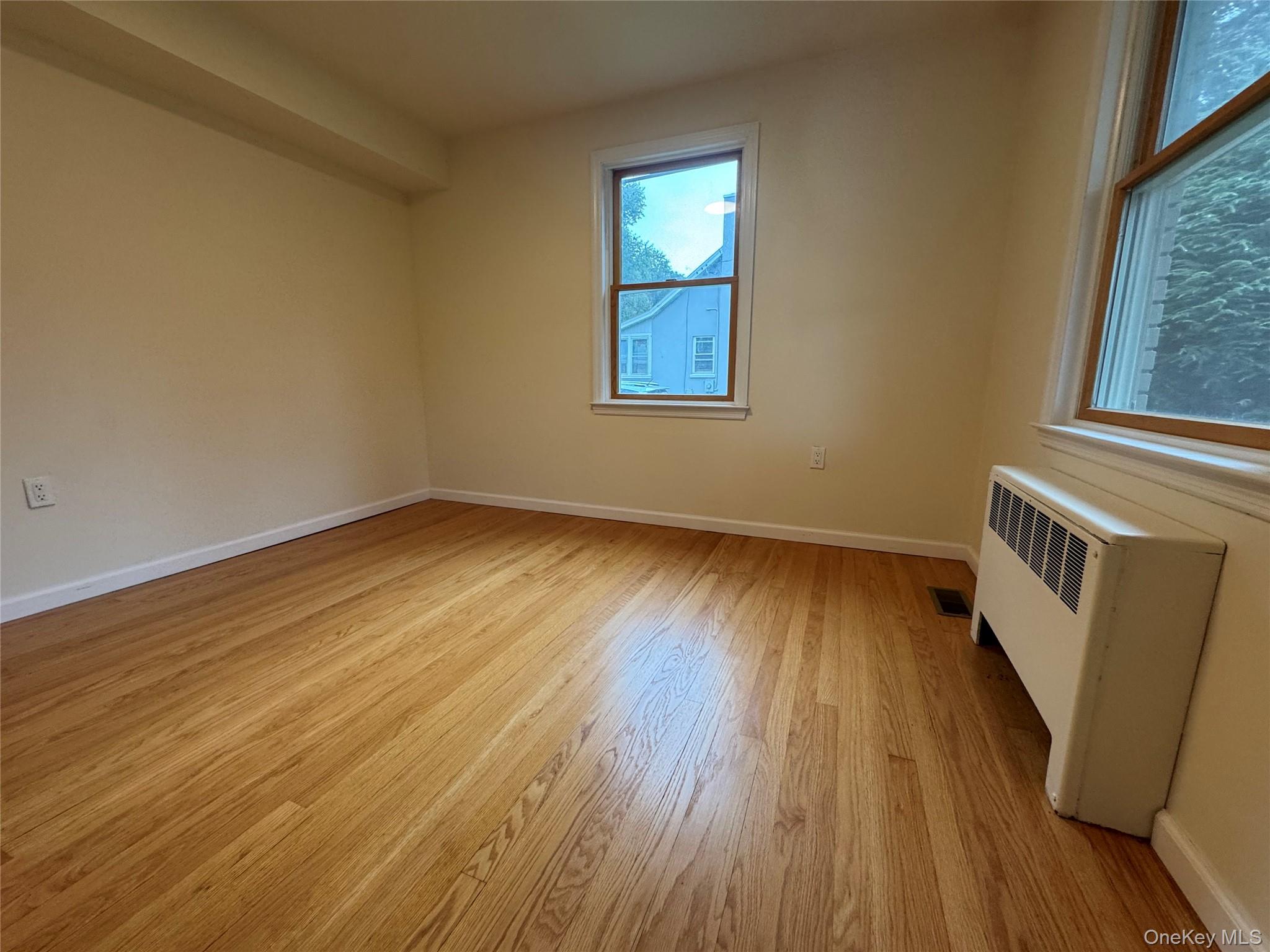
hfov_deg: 102.1
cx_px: 635
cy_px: 476
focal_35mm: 14
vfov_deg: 85.7
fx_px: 514
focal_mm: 2.22
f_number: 2.2
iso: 250
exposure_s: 1/120
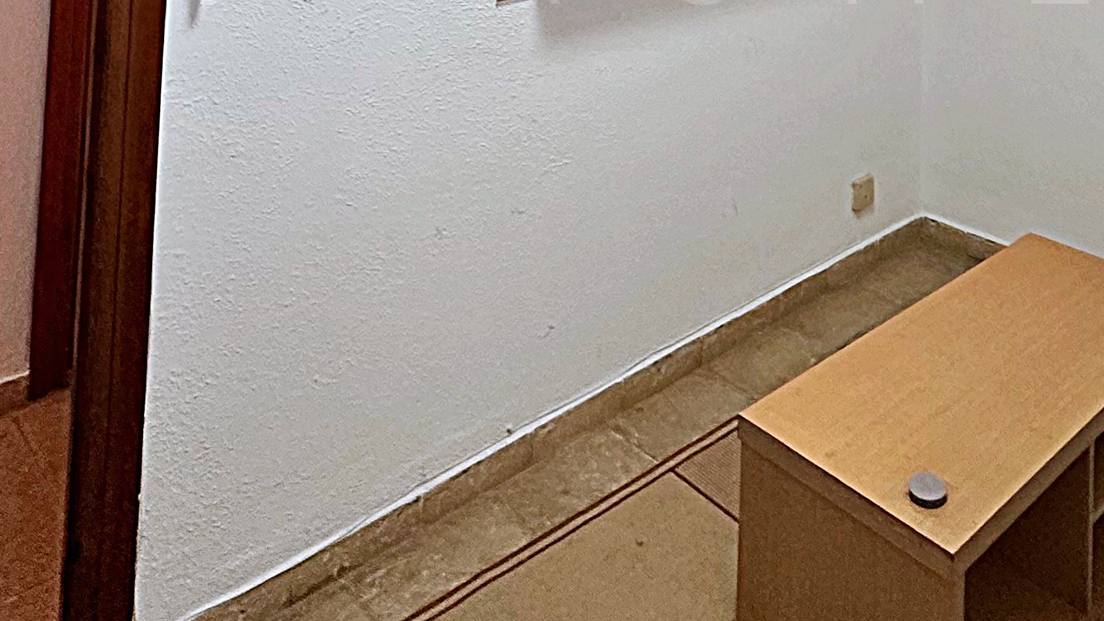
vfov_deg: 26.1
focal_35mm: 35
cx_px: 797
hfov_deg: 54.6
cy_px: -277
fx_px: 1025
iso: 320
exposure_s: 1/50
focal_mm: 2.22
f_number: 2.2
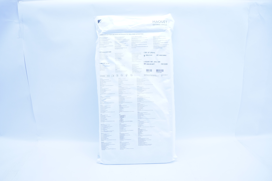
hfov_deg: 67.4
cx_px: 136
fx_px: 204
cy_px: 90
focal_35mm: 27
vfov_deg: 47.8
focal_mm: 18
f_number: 4.5
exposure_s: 1/200
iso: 800
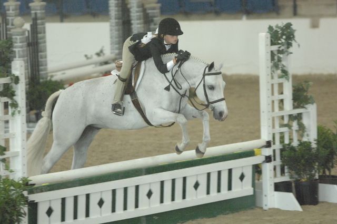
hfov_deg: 6.9
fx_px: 2805
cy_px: 112
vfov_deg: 4.6
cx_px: 168
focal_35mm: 300
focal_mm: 200
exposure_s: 1/320
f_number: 2.8
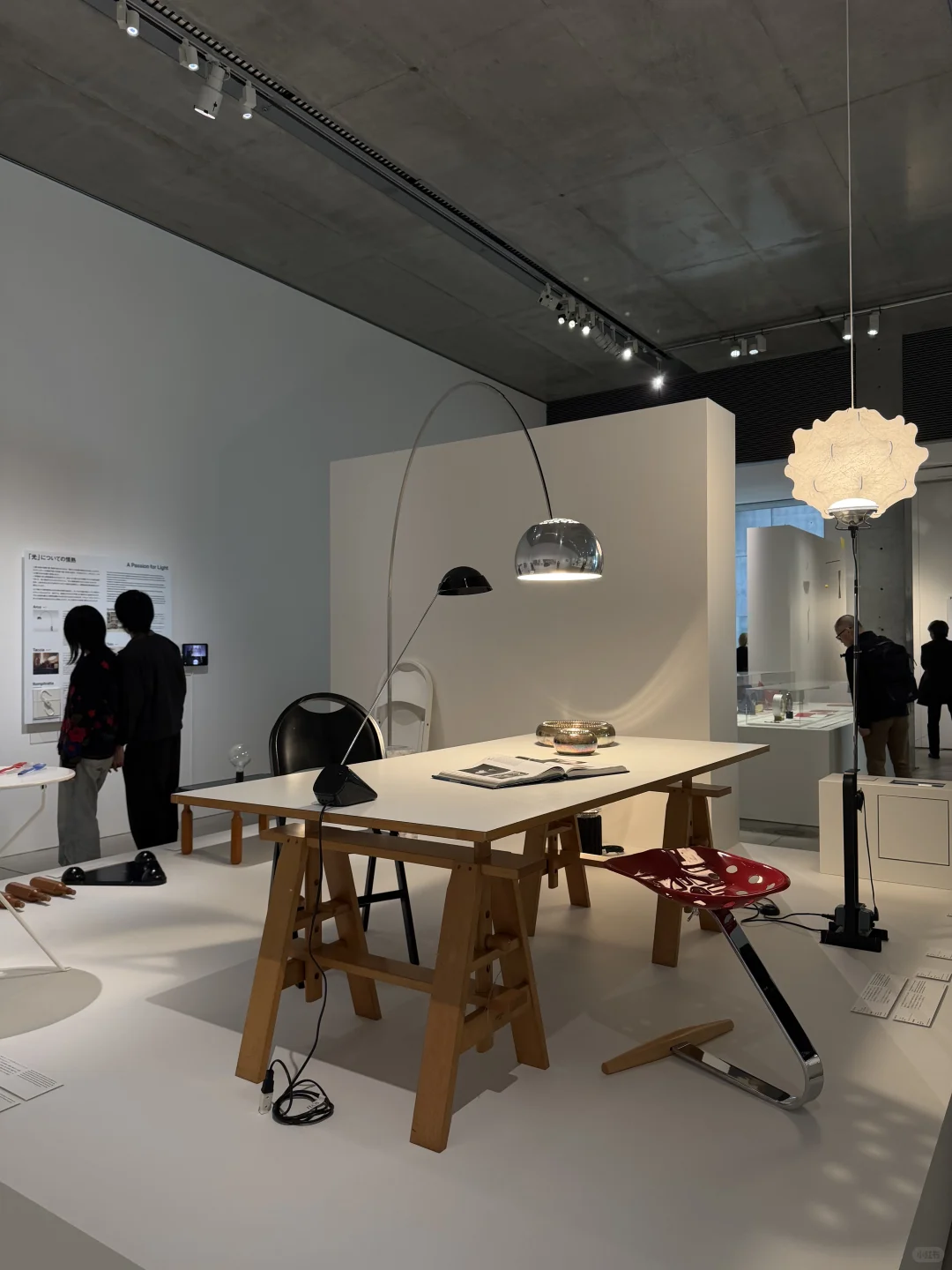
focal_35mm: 24
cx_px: 476
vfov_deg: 71.6
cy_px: 635
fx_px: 880
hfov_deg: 56.8
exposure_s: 1/100
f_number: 1.78
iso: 200
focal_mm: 6.76
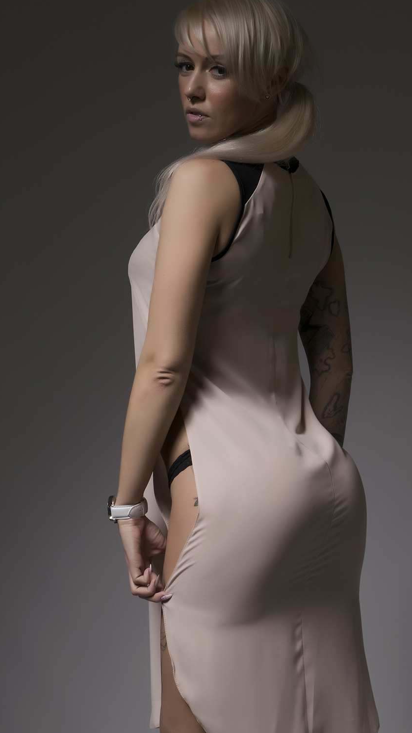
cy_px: 387
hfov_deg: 13.1
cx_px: 237
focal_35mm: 93
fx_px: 1798
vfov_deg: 23.0
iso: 100
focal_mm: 55
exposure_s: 1/100
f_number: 16
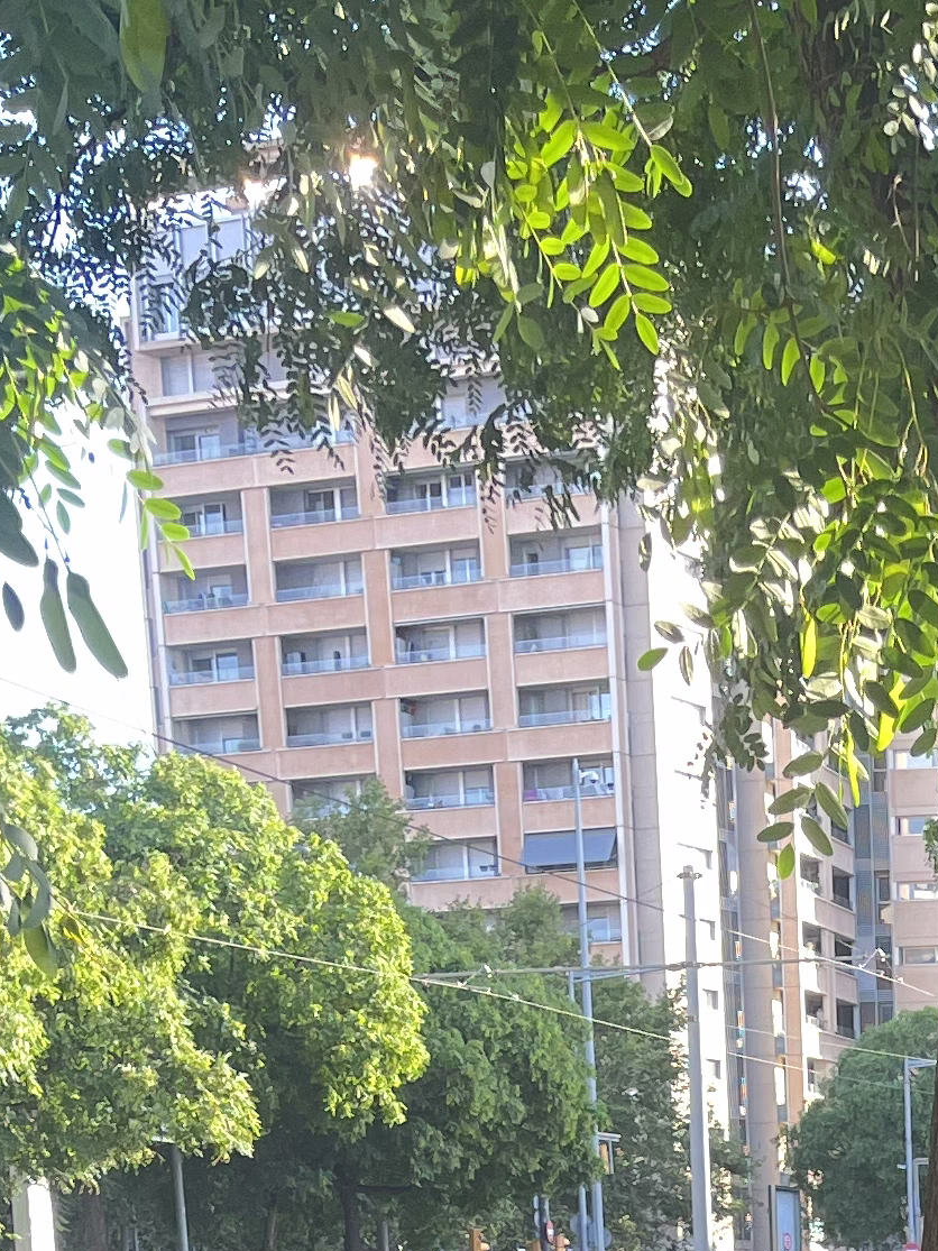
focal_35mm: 94
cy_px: 2181
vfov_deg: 17.4
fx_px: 3397
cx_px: 1059
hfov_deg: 15.3
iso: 50
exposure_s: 1/219
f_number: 1.6
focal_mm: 5.1
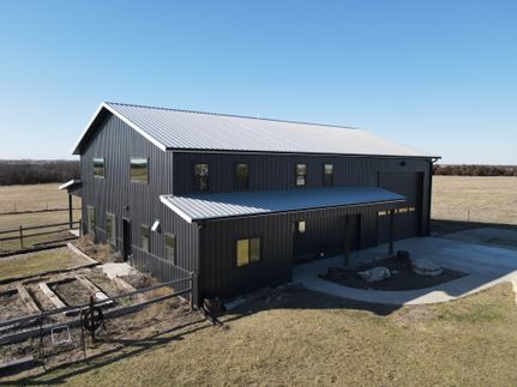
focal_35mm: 24
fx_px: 358
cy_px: 194
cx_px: 258
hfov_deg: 71.6
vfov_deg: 56.8
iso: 100
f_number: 2.8
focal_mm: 4.5
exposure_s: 1/500
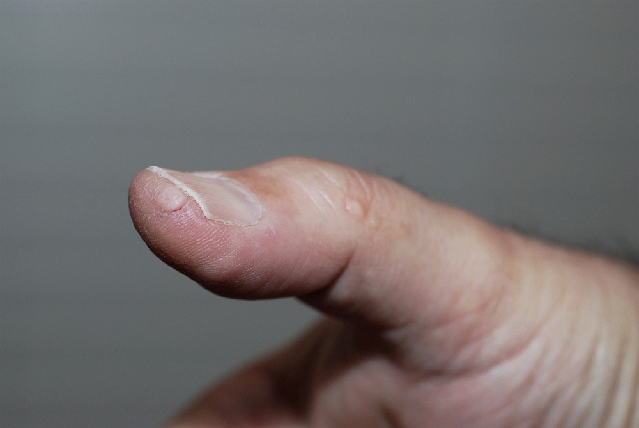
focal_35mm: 75
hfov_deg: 27.0
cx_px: 320
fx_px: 1333
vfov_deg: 18.2
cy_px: 214
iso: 200
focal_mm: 50
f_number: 5.6
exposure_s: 1/60
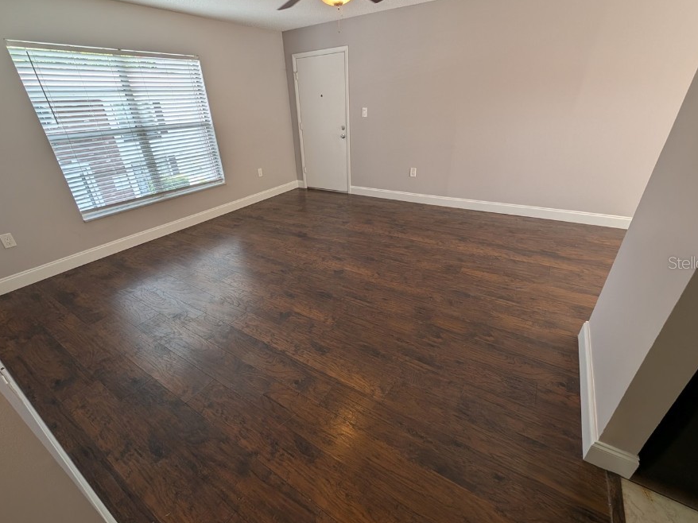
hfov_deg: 102.0
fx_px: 282
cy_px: 262
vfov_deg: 85.6
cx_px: 336
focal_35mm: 14
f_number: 1.95
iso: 51
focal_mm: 2.23
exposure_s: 1/120
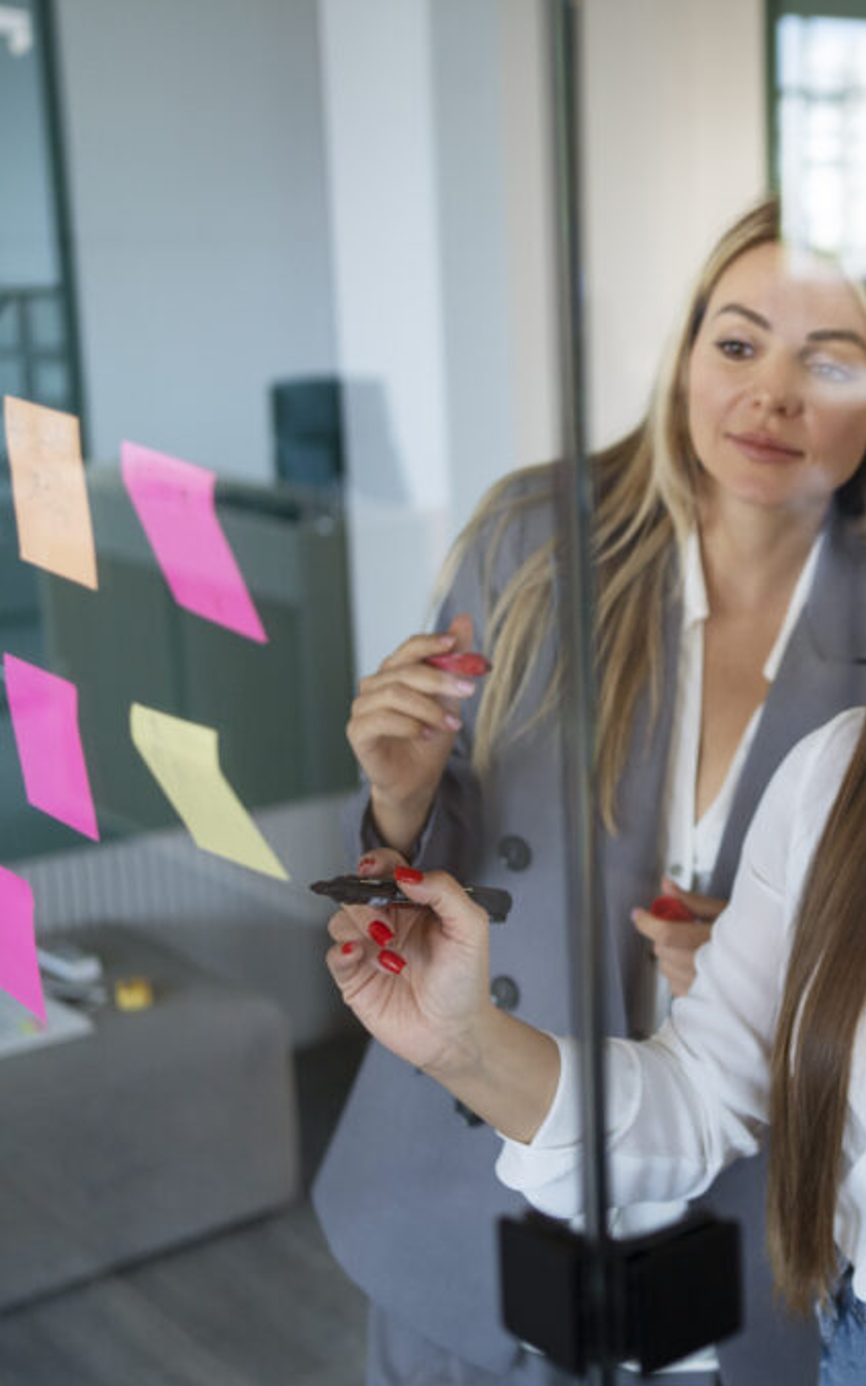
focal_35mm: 54
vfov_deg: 37.5
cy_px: 695
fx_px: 2040
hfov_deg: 22.9
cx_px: 884
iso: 500
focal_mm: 35
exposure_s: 1/320
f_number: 2.5
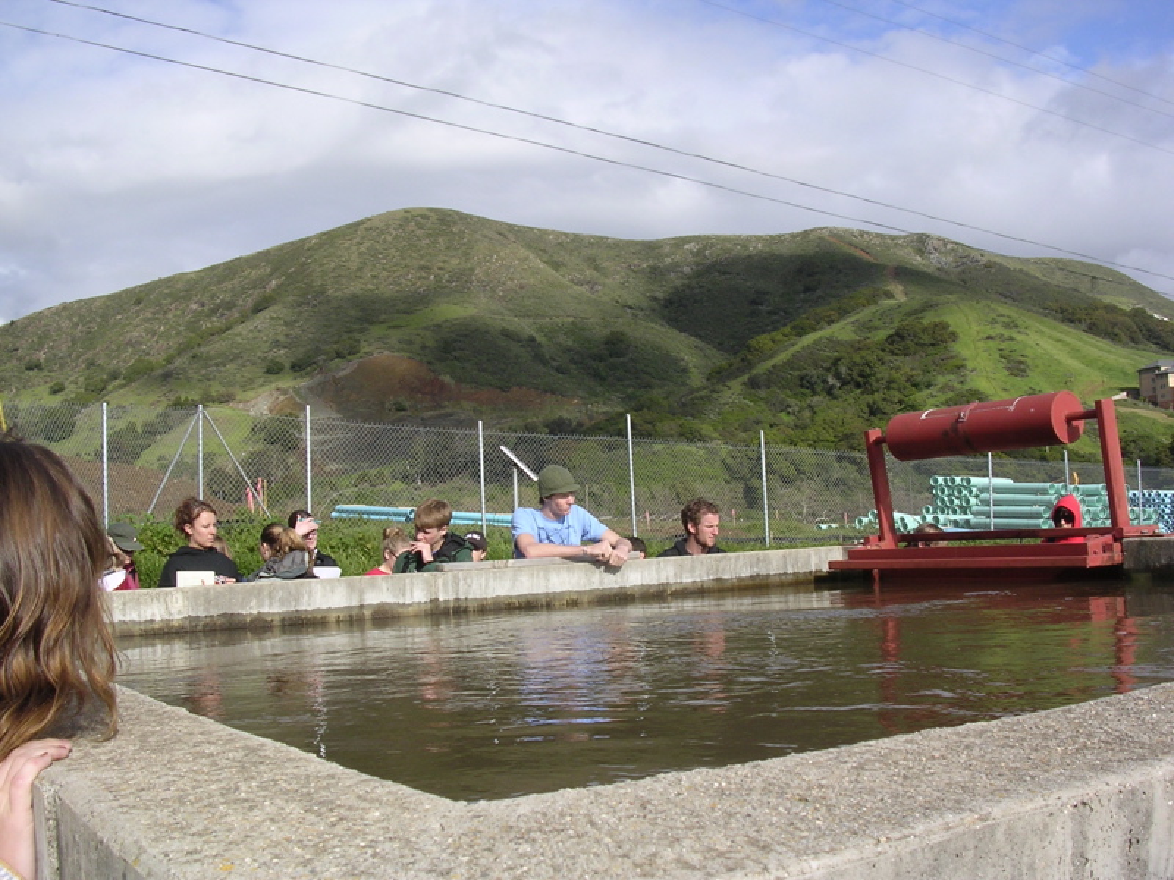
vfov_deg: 37.7
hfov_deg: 49.0
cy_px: 440
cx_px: 587
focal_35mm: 38
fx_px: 1289
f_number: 5.6
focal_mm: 5.8
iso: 100
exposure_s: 1/296
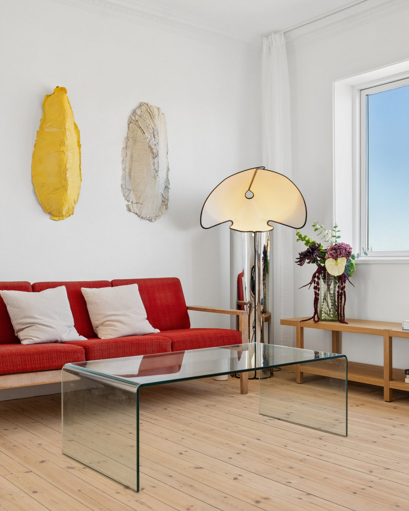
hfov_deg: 39.2
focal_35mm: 38
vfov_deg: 47.8
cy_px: 287
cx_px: 203
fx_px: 575
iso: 500
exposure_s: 1/30
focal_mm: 22
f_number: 8
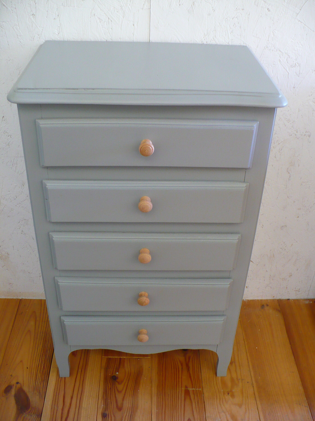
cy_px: 210
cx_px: 158
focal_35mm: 37
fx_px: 449
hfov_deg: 38.7
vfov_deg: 50.1
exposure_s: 1/20
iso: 200
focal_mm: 6.1
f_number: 2.8
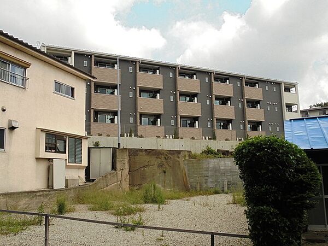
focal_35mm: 34
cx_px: 164
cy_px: 123
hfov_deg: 54.0
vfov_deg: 41.8
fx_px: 322
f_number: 4
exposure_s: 1/800
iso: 100
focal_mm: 6.1
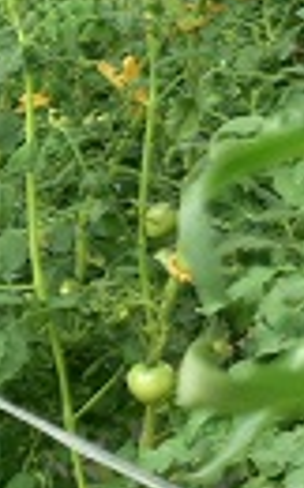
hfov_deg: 4.6
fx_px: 3454
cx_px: -893
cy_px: 278
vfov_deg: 8.1
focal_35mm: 260
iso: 400
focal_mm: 34
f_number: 5.6
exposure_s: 1/125
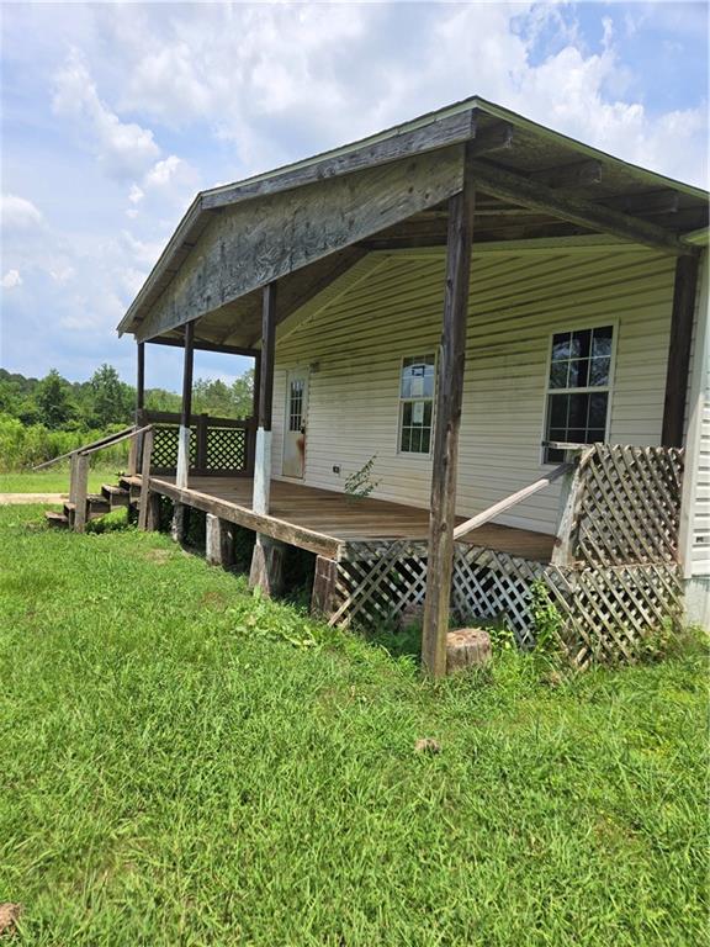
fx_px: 629
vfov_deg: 73.9
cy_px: 474
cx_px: 355
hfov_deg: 58.9
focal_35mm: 23
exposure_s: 1/1601
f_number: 1.8
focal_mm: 5.4
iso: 25
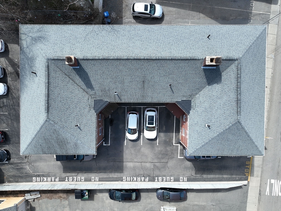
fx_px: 195
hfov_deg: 71.6
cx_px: 140
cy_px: 106
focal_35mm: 24
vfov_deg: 56.8
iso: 100
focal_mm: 12.29
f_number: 2.8
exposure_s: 1/800
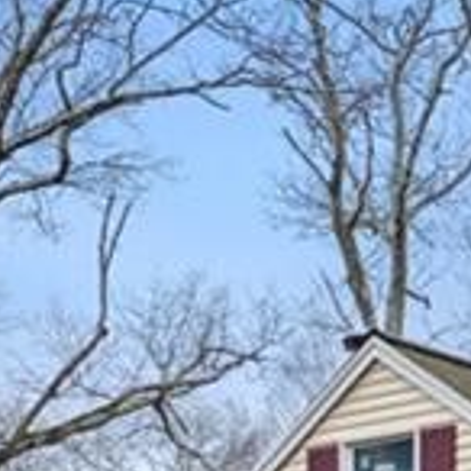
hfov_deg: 11.1
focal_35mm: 149
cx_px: 794
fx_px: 2294
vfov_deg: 10.7
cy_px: 952
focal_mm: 12.29
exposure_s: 1/50
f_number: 2.8
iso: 300
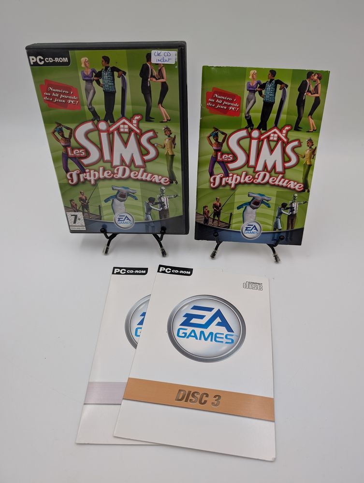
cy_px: 242
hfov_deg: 56.9
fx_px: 336
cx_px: 182
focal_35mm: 24
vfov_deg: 71.5
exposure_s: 1/53.4
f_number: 1.68
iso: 69
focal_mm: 6.9
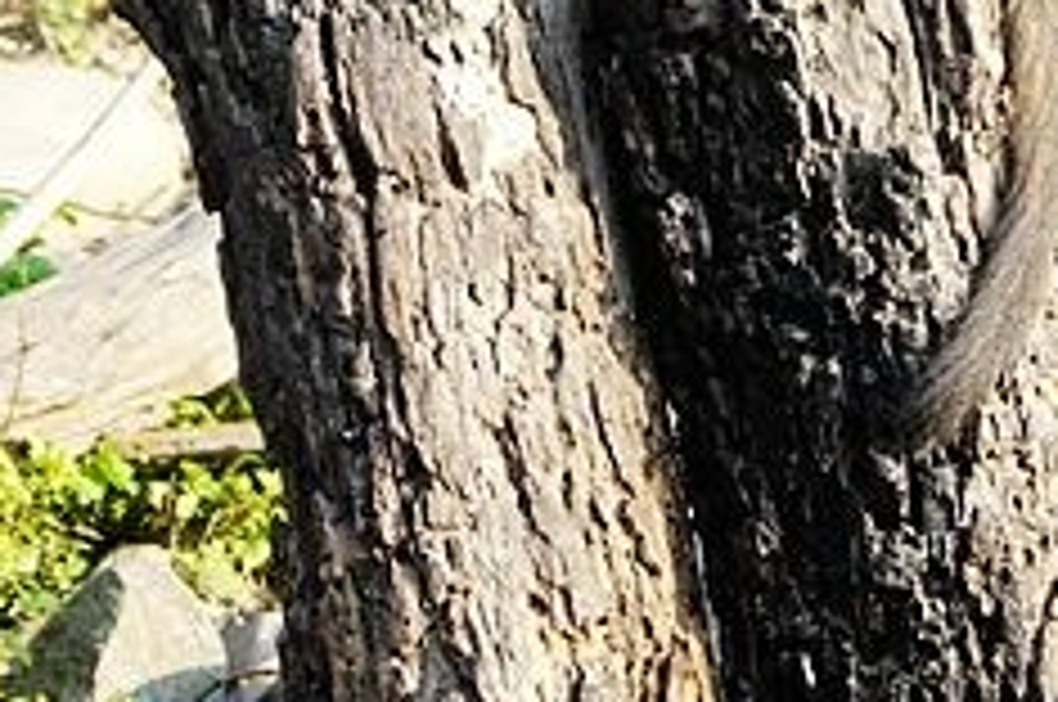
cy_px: -232
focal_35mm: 554
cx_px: 1148
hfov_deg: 3.7
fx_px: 16259
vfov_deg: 2.5
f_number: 4.5
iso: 320
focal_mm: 72
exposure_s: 1/200
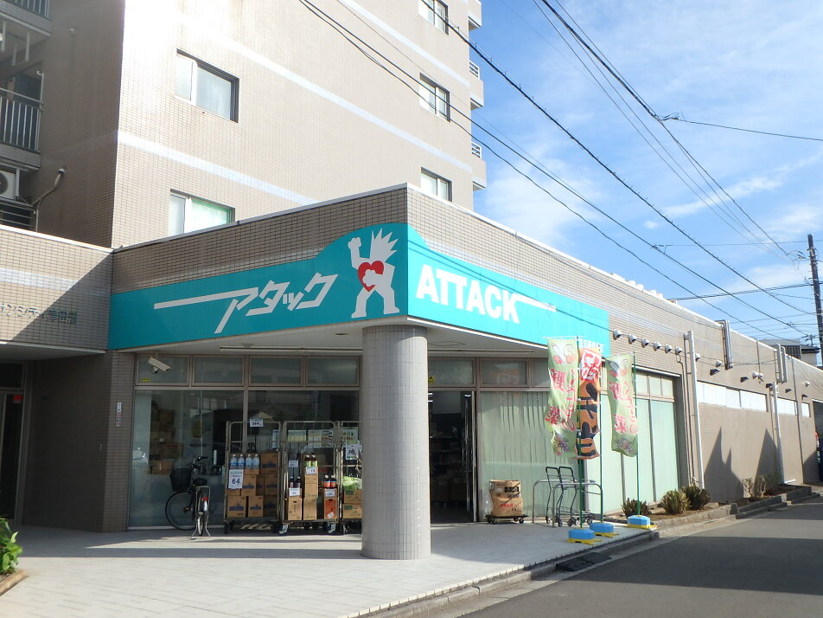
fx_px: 808
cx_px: 412
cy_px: 309
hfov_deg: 54.0
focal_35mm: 34
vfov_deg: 41.8
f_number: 4.9
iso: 125
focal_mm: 6
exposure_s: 1/500
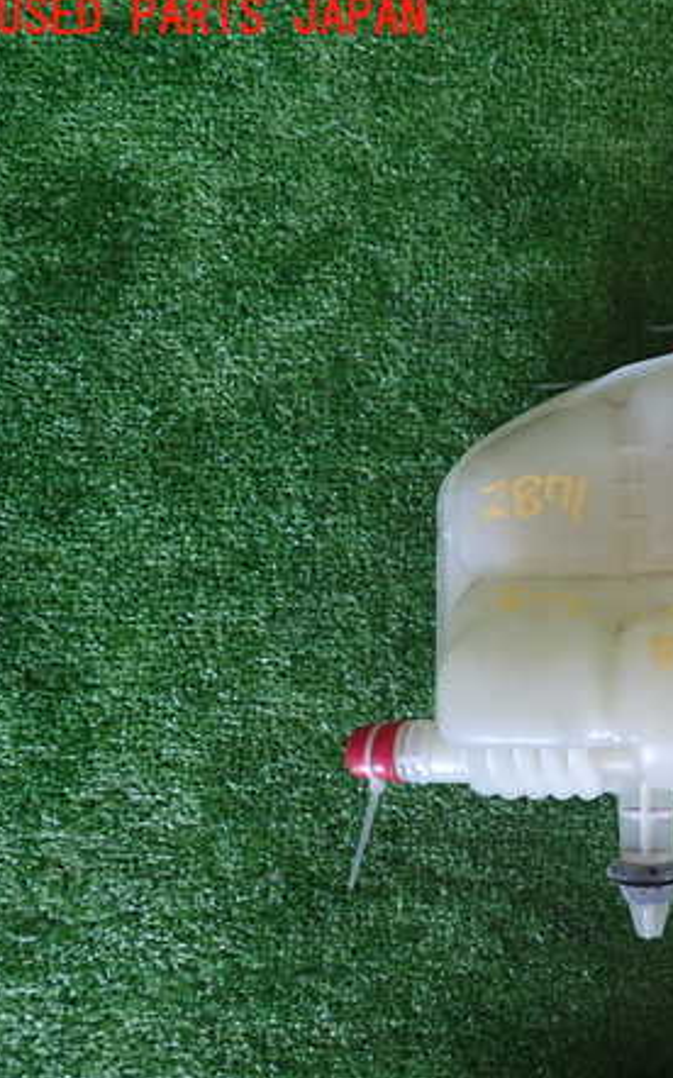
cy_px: 537
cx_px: 714
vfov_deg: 54.0
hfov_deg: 31.8
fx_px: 1057
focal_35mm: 36
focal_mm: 4.5
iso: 200
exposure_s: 1/60
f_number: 2
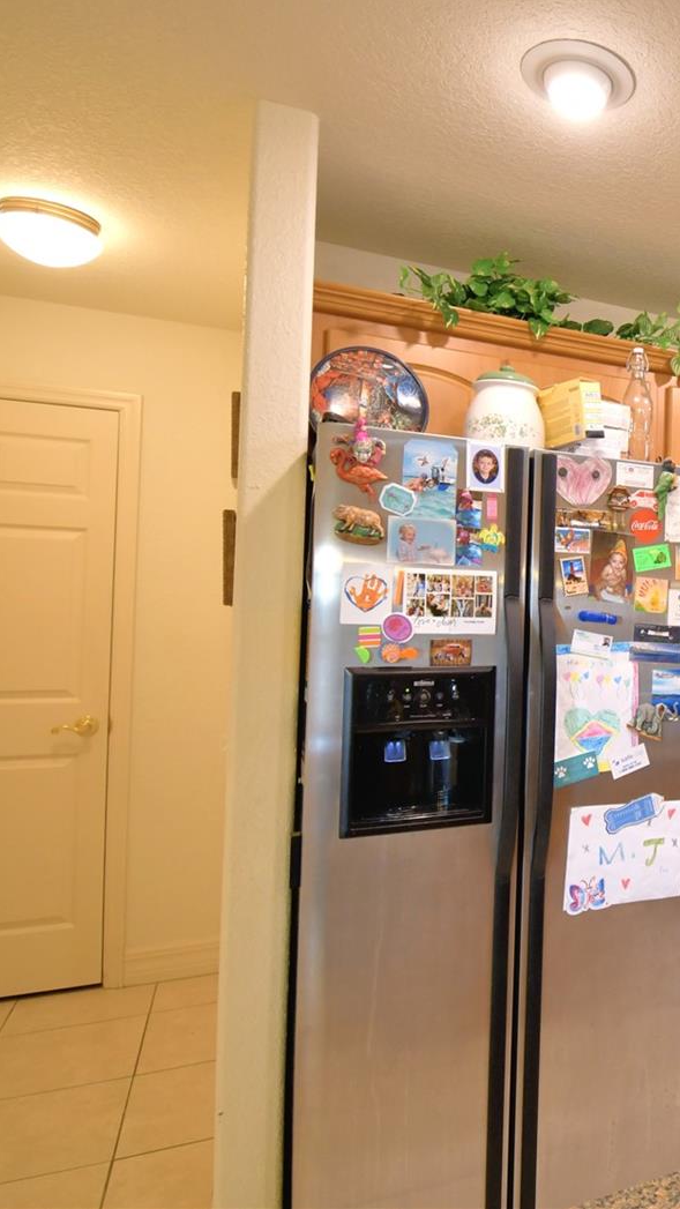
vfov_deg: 76.3
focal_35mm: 24
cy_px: 595
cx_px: 718
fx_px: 769
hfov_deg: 40.2
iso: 400
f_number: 4.5
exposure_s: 1/30
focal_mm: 10
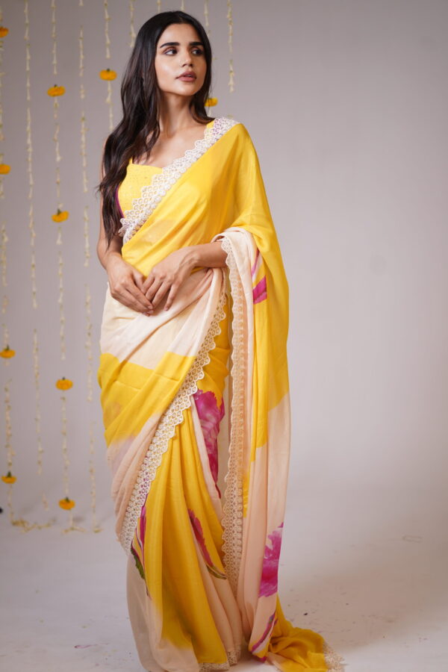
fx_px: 1307
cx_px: 224
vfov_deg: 28.8
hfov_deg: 19.5
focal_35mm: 70
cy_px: 336
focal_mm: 70
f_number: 2.8
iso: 400
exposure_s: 1/320
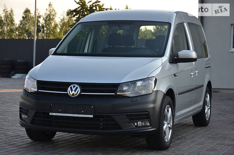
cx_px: 117
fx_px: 603
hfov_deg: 22.0
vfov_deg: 14.6
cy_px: 78
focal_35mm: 93
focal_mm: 62
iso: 250
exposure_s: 1/125
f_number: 5.6
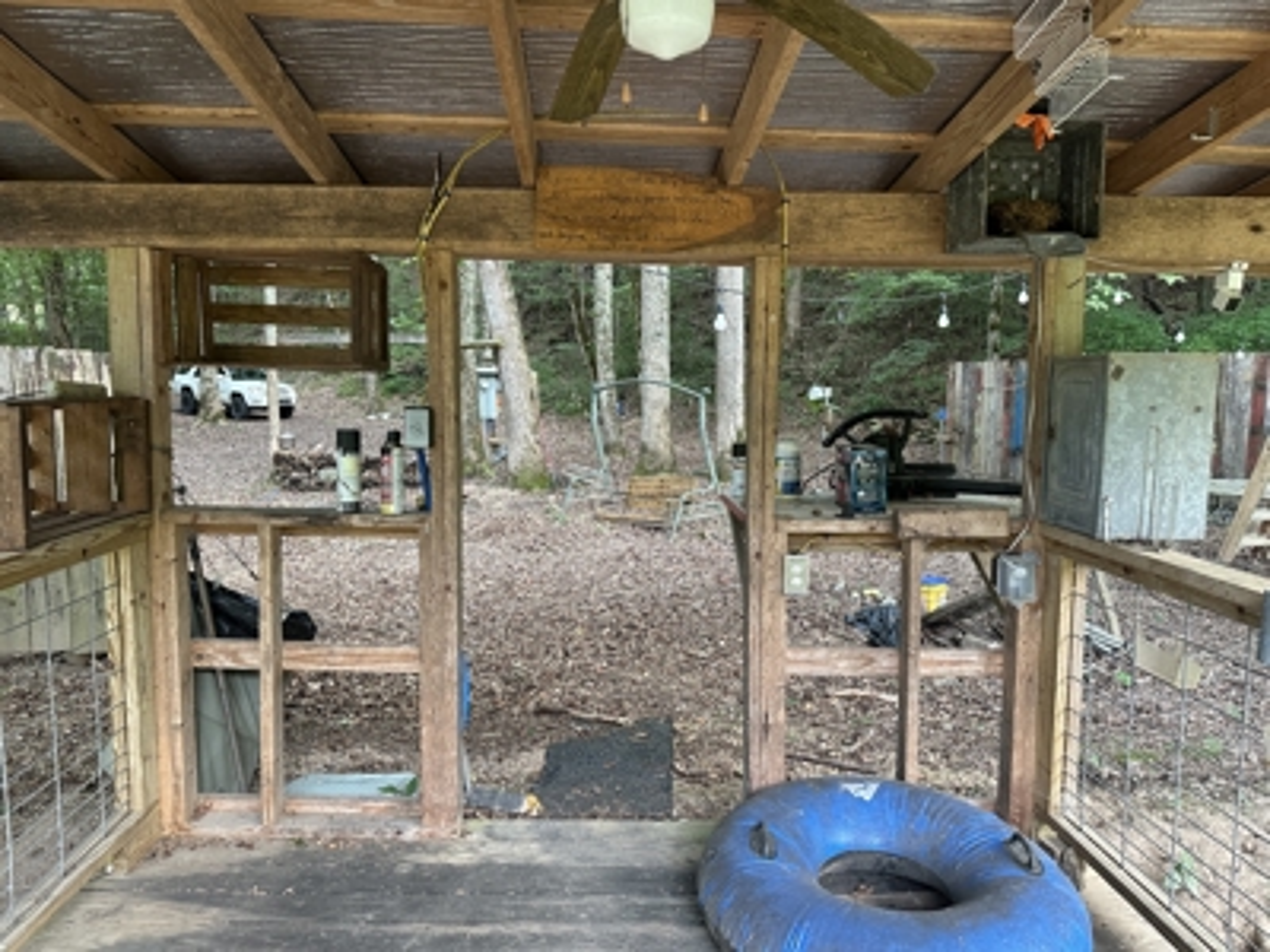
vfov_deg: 56.8
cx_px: 635
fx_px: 881
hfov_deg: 71.6
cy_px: 476
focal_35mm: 24
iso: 250
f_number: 1.78
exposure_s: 1/60
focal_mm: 6.86
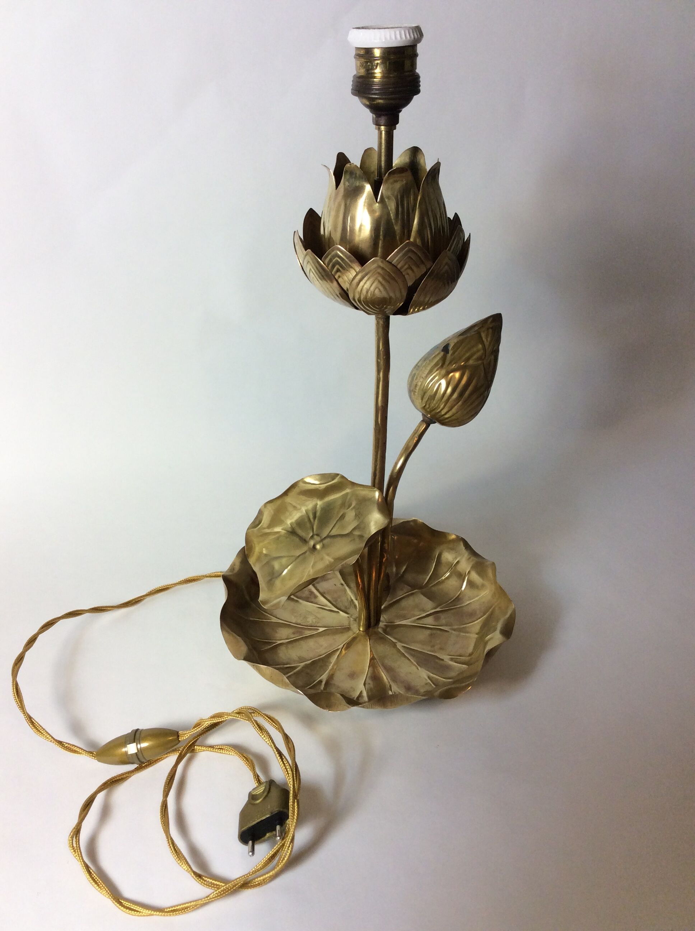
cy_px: 466
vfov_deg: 56.9
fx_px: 859
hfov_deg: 44.1
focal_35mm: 32
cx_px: 348
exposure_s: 1/100
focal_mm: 3.3
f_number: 2.4
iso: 50
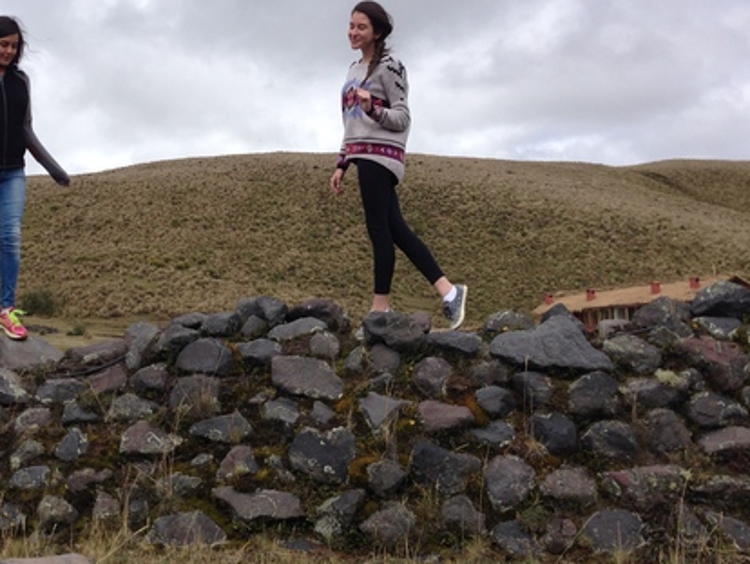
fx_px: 1106
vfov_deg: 28.6
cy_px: 267
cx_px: 207
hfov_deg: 36.8
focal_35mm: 51
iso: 50
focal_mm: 4.12
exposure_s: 1/1938
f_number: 2.4
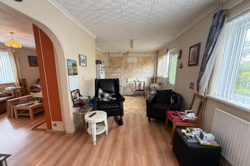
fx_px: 104
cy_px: 90
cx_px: 125
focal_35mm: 15
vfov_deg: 77.1
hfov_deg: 100.4
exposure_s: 1/95
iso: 400
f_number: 2.2
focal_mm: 2.22
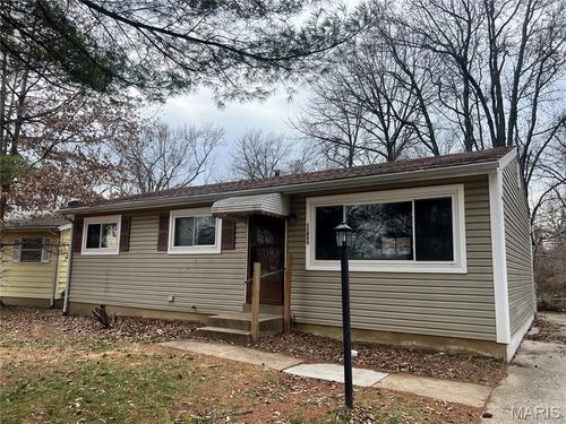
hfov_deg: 67.3
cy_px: 212
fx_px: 425
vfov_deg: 53.1
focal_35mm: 26
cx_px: 283
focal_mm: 5.7
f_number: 1.5
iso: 50
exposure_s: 1/1751
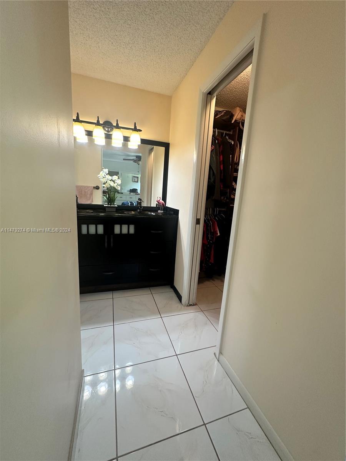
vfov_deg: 102.1
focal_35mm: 14
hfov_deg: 85.7
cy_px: 230
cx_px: 173
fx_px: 187
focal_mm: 2.22
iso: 200
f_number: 2.2
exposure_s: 1/60
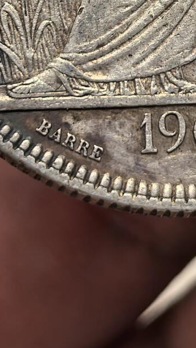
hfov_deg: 7.0
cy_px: -68
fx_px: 1599
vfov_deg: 12.2
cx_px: 177
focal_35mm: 173
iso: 250
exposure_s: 1/100
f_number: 2
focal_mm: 6.98
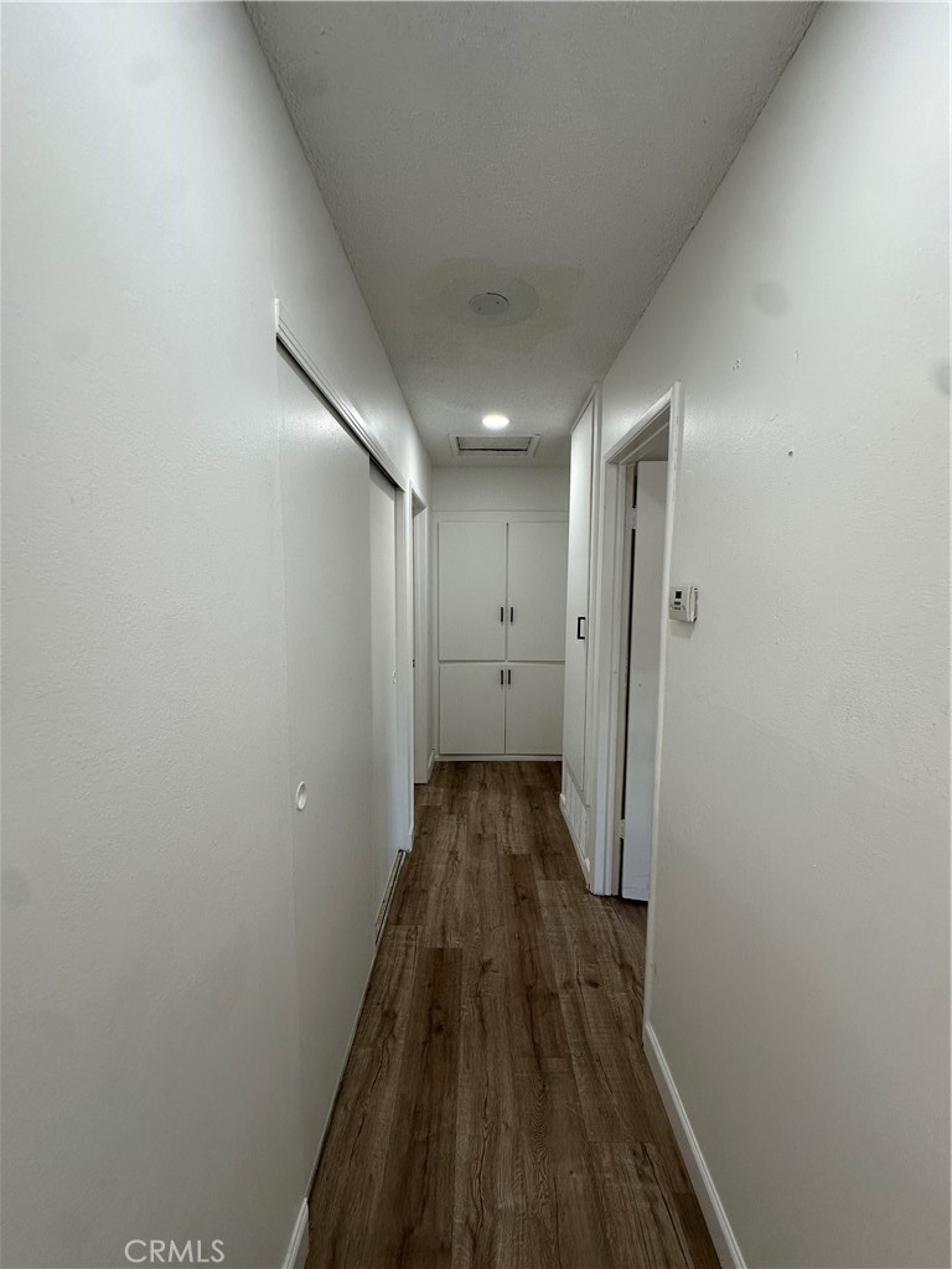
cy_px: 634
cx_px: 476
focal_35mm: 14
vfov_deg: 102.1
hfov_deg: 85.7
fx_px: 513
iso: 160
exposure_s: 1/120
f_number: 2.2
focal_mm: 2.22
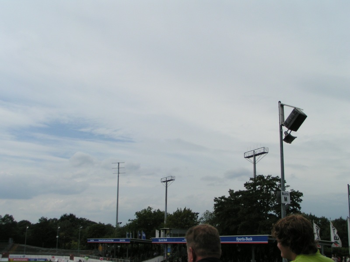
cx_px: 175
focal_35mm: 41
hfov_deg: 45.8
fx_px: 415
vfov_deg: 35.1
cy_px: 131
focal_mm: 6.3
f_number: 6.3
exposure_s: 1/1000
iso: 50
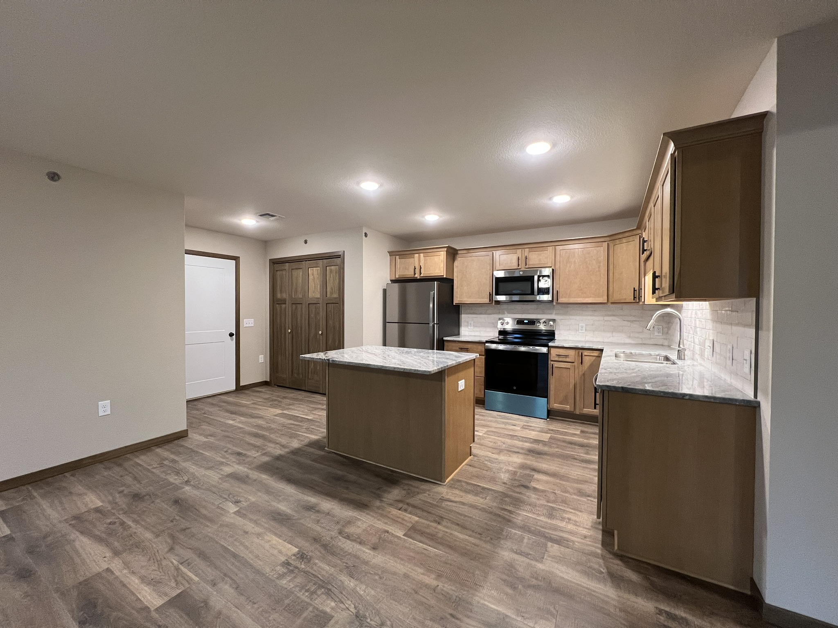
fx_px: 315
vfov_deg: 89.9
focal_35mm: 13
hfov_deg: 106.2
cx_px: 419
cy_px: 314
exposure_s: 1/60
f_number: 1.8
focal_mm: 1.57
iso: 320
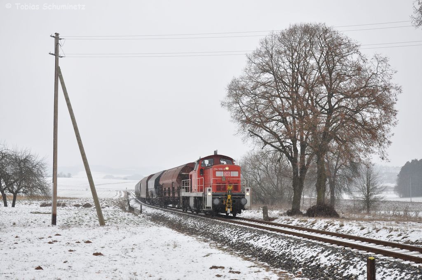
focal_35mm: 60
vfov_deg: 22.6
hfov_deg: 33.4
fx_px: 702
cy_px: 140
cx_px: 211
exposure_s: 1/320
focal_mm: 40
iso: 320
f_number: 7.1
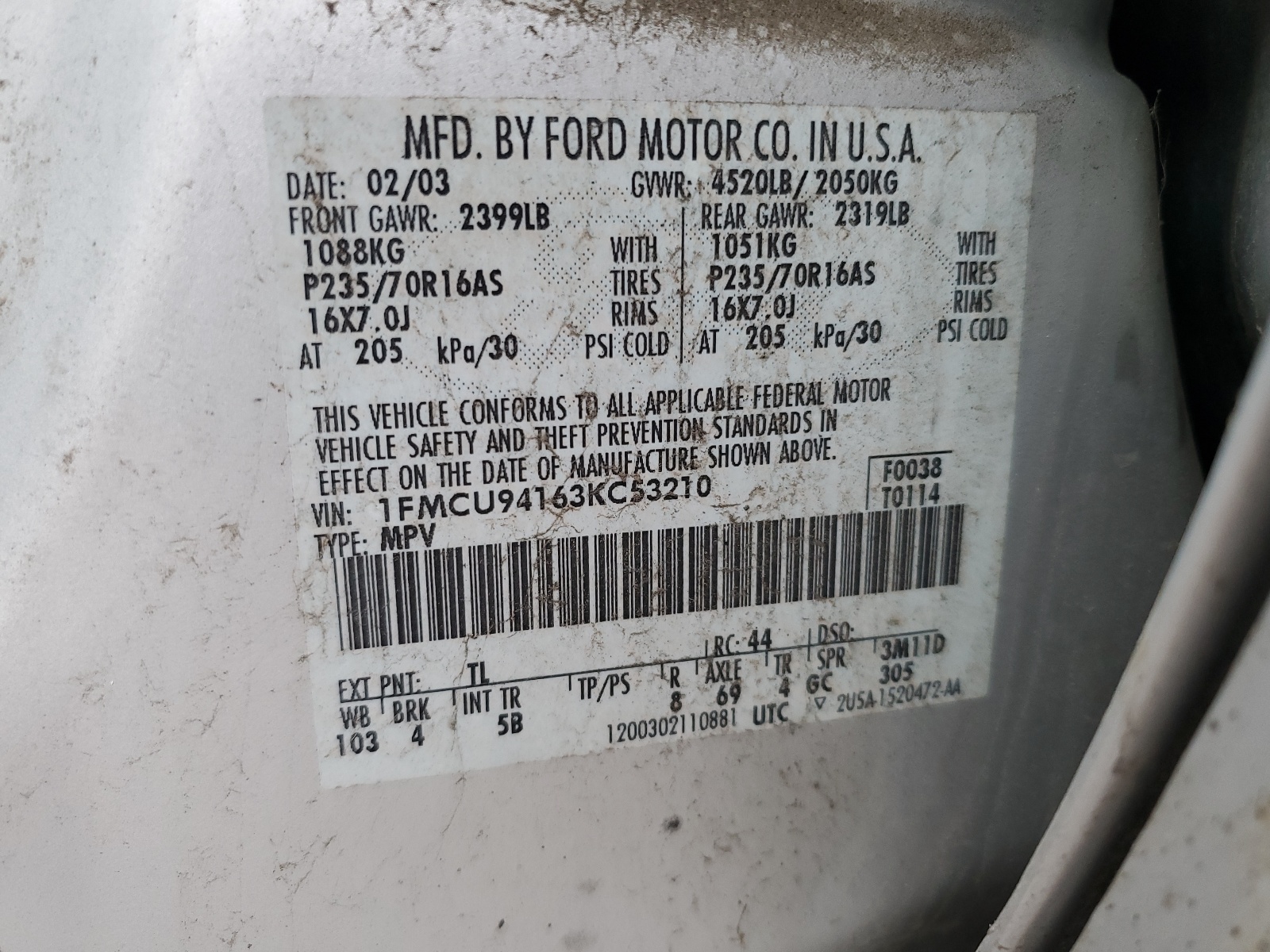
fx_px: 954
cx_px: 635
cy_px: 476
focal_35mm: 26
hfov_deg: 67.3
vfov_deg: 53.1
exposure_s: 1/120
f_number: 1.5
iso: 58
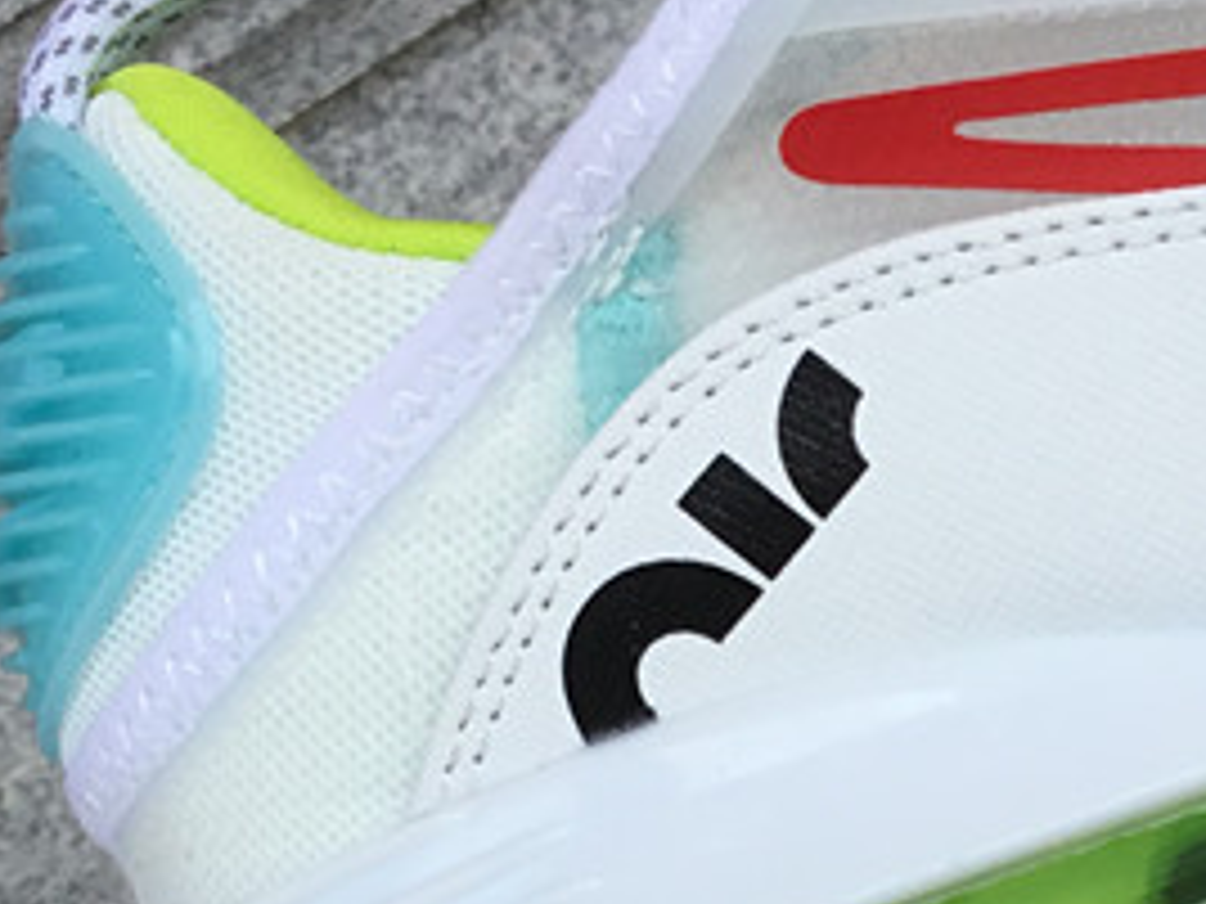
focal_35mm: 104
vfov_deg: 14.0
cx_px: 900
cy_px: 969
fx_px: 3623
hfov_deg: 18.8
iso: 25
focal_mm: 3.3
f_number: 2.4
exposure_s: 1/876
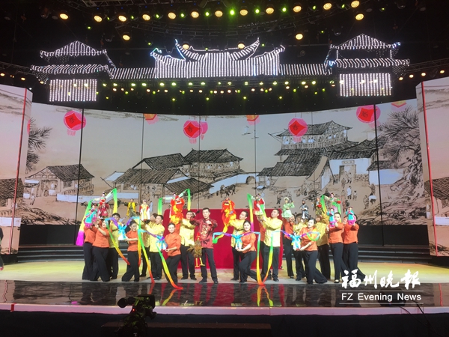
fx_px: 376
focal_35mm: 29
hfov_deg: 61.7
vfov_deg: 48.2
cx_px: 224
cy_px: 168
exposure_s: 1/50
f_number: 2.2
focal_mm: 4.15
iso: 32
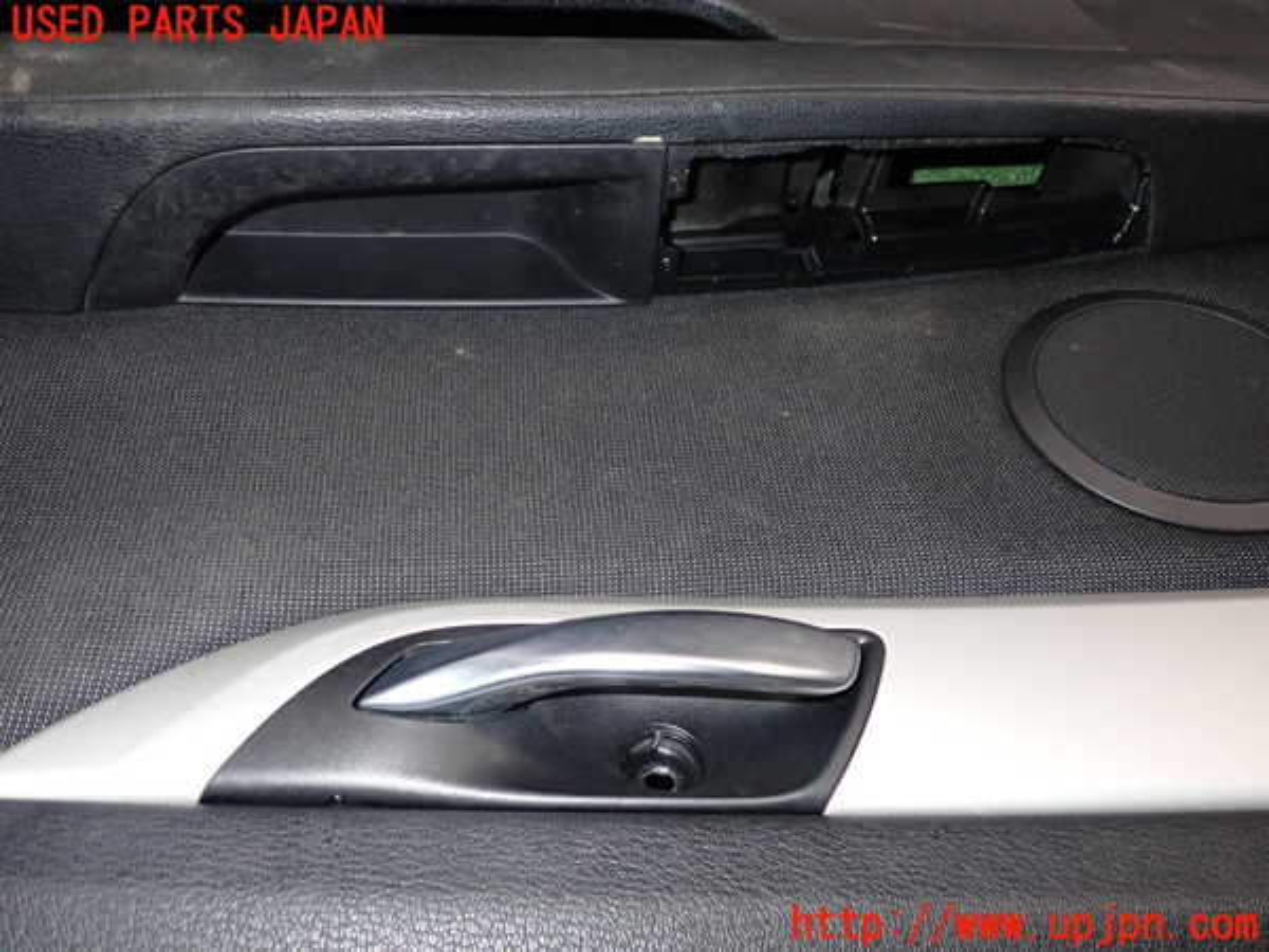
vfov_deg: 46.8
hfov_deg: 60.0
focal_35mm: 30
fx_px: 1100
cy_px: 476
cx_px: 634
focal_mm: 5.4
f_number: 6.3
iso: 320
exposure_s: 1/30
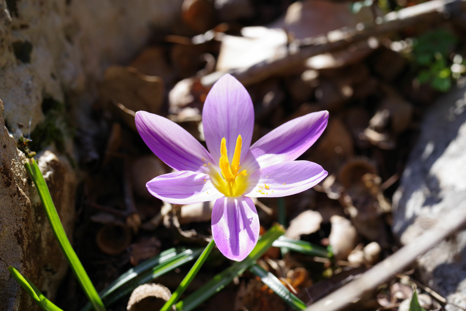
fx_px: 647
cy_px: 156
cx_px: 233
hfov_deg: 39.6
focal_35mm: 50
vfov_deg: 27.0
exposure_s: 1/200
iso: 400
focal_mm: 50
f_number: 10
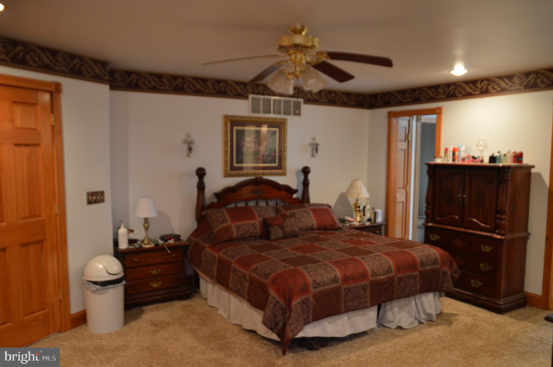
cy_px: 184
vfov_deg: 47.8
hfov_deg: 67.4
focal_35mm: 27
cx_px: 276
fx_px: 414
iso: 720
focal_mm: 18
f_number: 3.5
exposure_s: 1/15
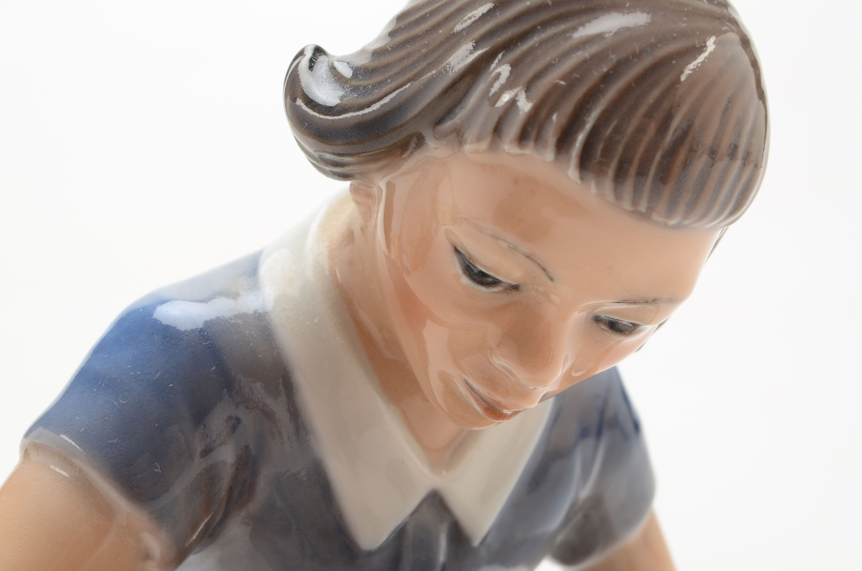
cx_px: 431
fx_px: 1971
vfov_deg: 16.5
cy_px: 286
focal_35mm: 82
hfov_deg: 24.7
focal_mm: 55
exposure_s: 1/160
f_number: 20
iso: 100
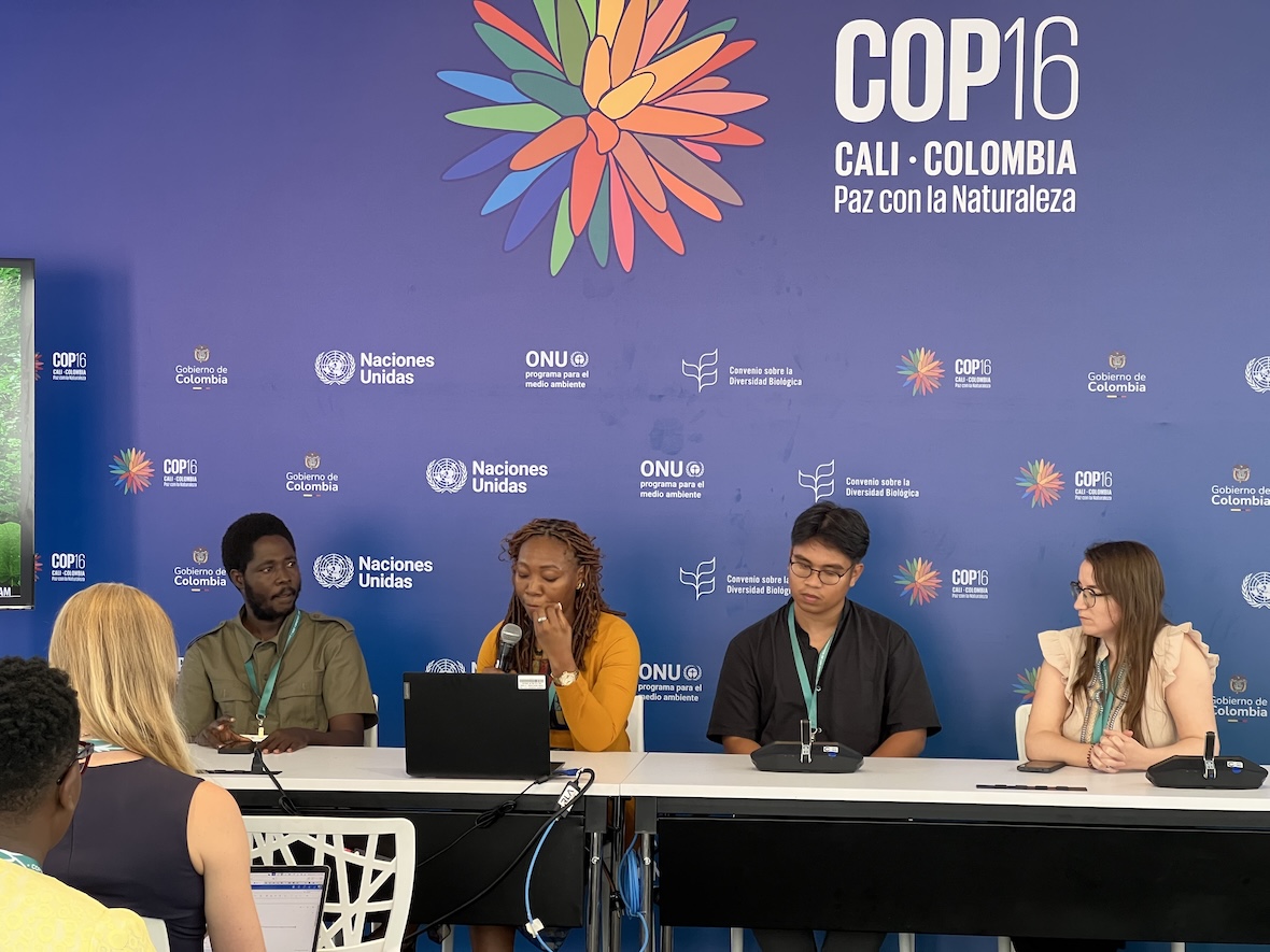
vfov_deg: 19.1
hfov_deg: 25.3
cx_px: 635
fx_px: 2825
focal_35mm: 77
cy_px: 476
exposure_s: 1/72
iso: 200
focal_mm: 9
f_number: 2.8
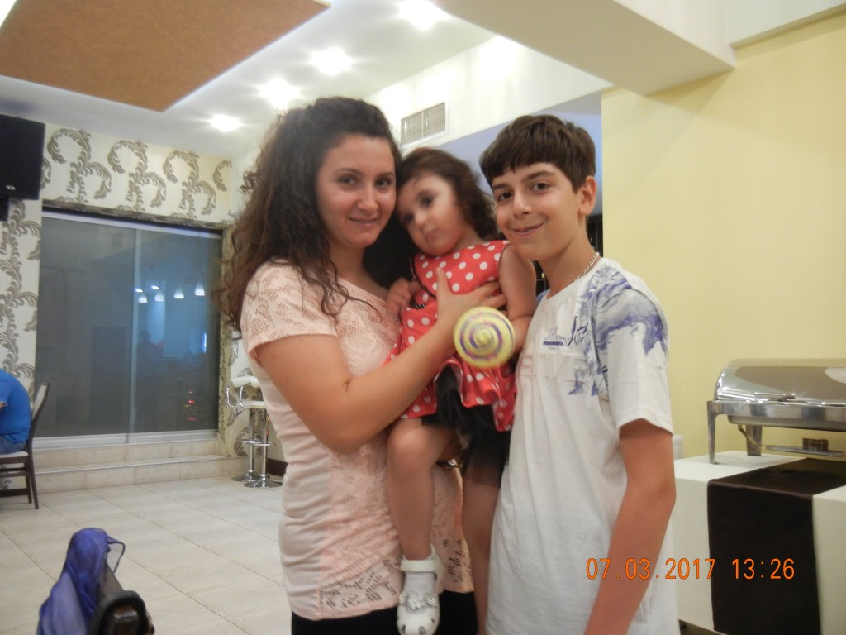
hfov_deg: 60.0
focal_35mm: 30
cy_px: 318
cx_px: 423
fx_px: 733
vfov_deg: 46.8
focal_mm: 5.4
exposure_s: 1/4.9
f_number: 3.5
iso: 400
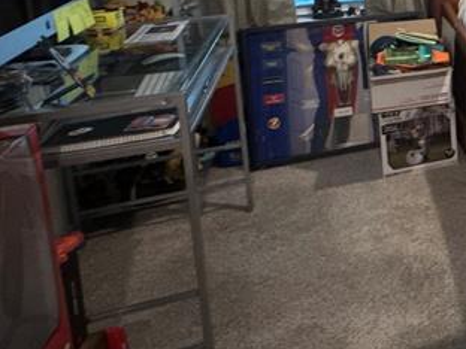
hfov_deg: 31.5
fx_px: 619
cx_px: 609
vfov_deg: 28.7
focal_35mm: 46
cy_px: -31
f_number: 2.2
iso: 640
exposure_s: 1/30
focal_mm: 2.22
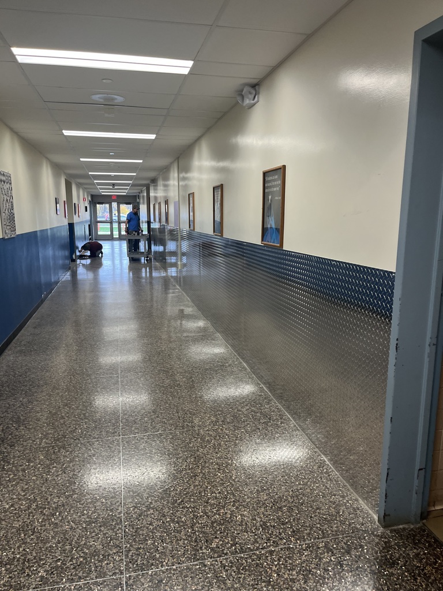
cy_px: 296
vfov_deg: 67.3
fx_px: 444
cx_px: 222
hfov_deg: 53.1
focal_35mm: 26
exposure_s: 1/120
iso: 125
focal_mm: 5.1
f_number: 1.6
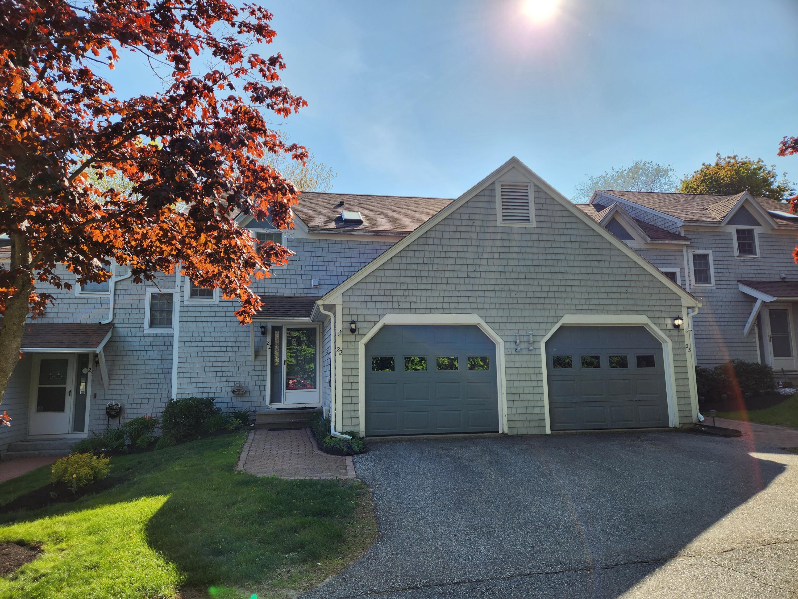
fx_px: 530
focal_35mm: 23
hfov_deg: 73.9
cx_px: 399
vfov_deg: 58.9
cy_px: 300
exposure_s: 1/1182
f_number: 1.8
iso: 20
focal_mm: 5.4
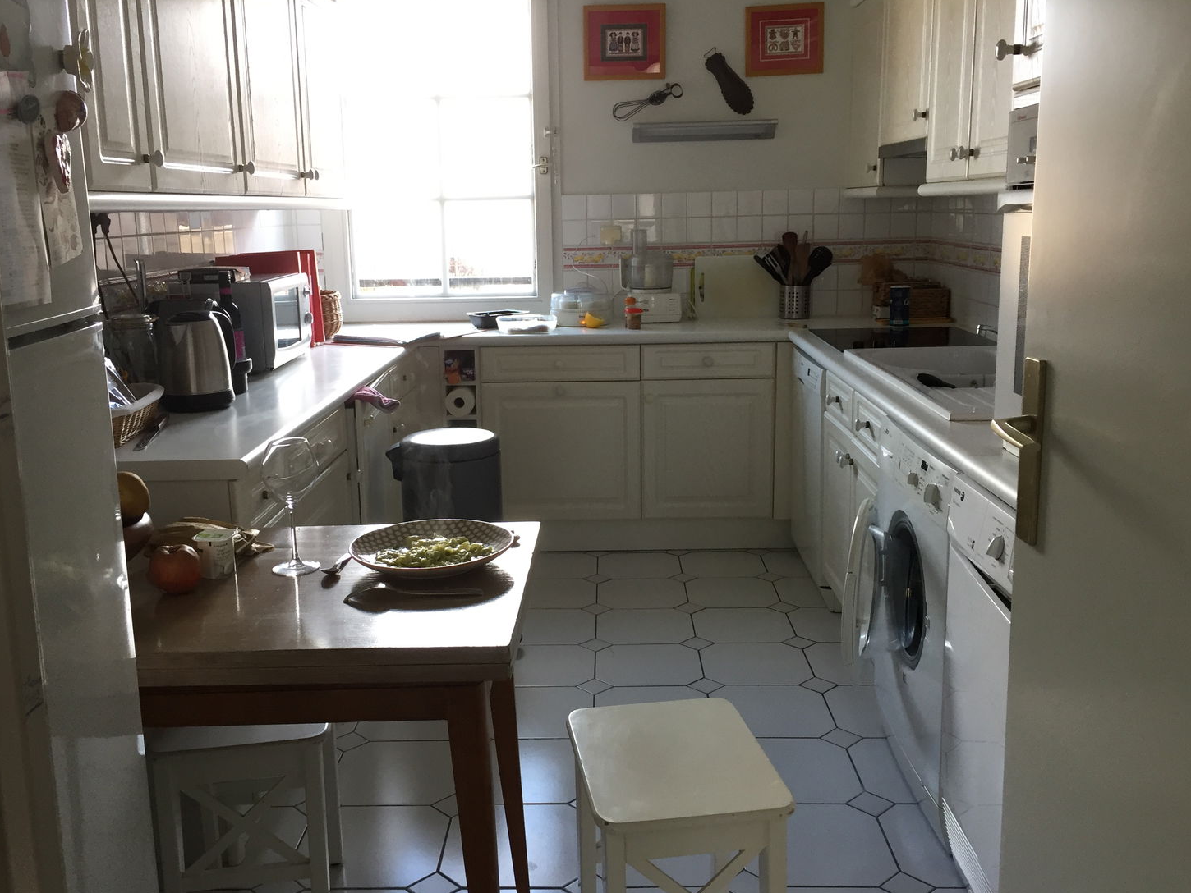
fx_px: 1101
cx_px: 574
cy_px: 423
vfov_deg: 44.2
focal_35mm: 32
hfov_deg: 56.8
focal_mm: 4.15
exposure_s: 1/33
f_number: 2.2
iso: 50
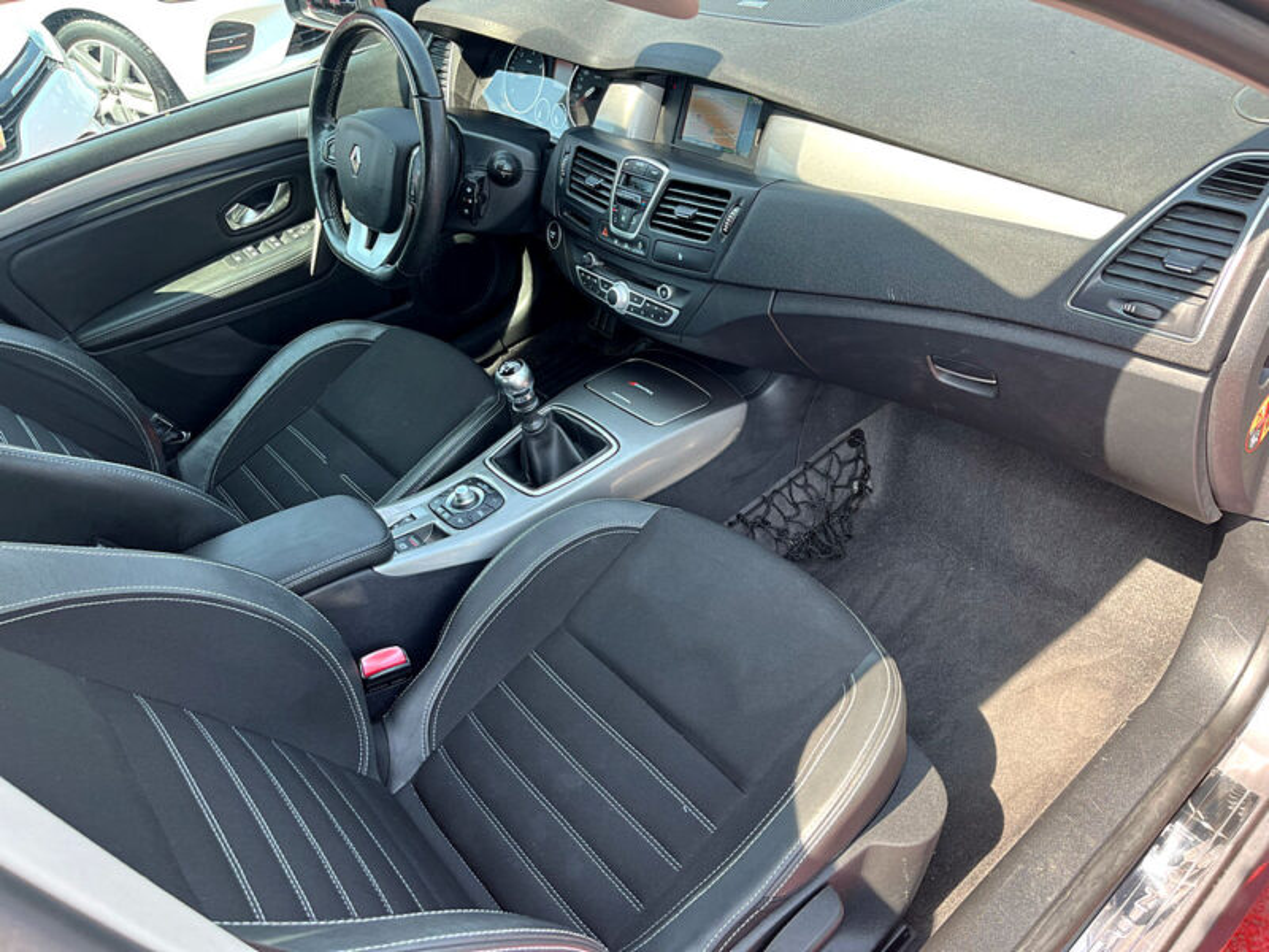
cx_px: 634
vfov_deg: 53.1
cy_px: 476
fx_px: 953
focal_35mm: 26
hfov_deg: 67.3
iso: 50
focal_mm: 5.1
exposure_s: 1/172
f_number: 1.6
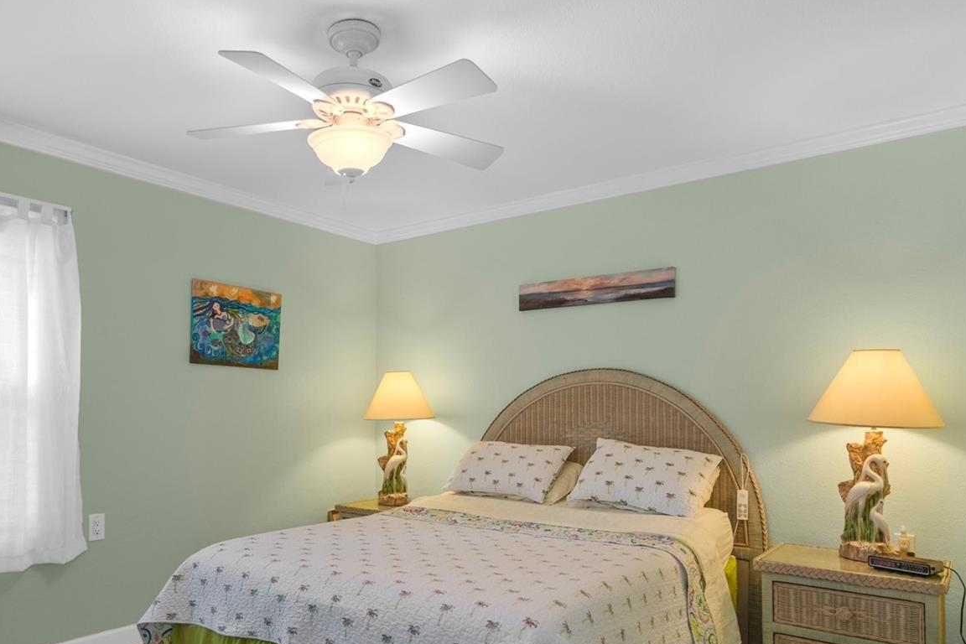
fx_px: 671
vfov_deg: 50.2
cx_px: 400
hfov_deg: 71.0
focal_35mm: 25
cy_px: 438
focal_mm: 18
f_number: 8
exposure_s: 1/3
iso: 320
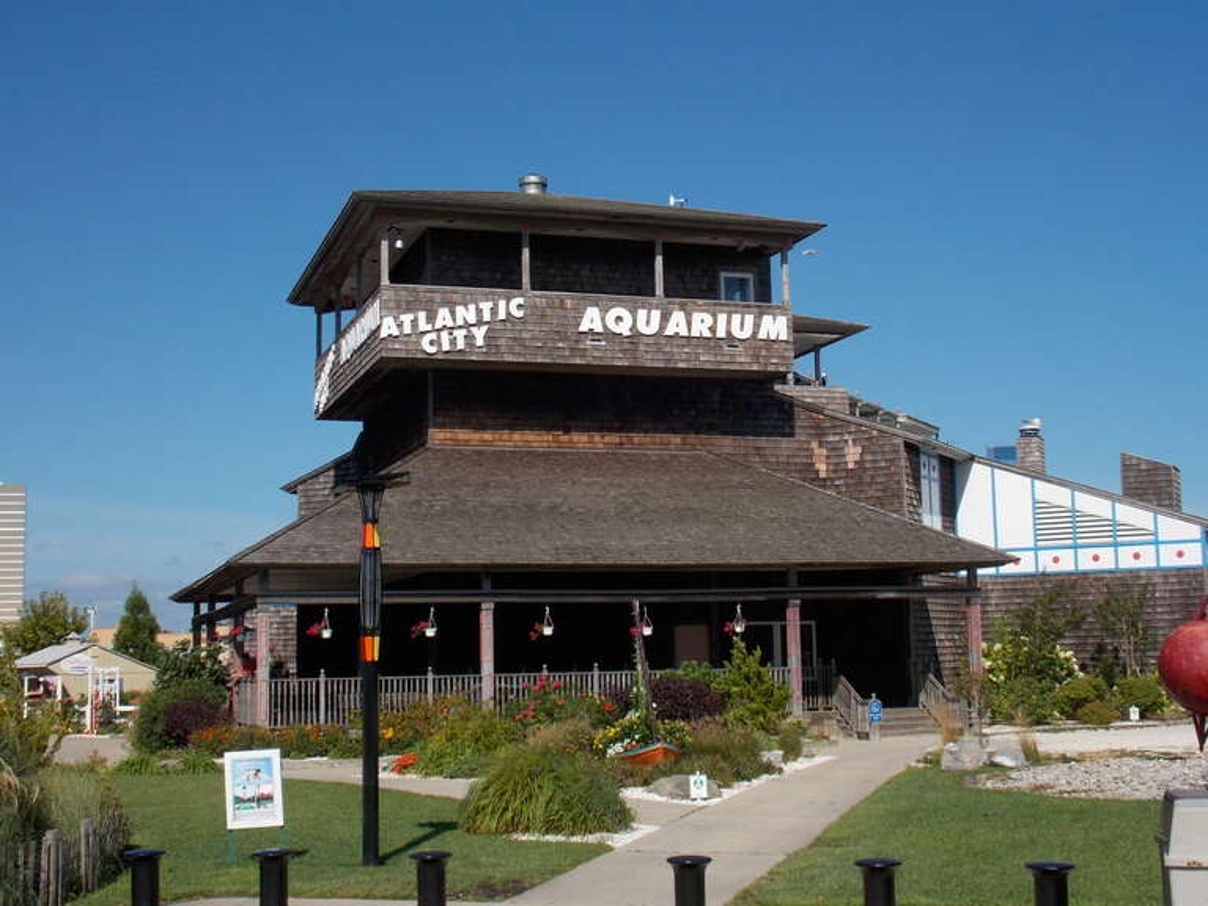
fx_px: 1605
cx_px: 604
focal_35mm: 46
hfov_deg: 41.2
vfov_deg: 31.5
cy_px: 453
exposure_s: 1/1250
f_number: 3.7
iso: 80
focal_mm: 8.1
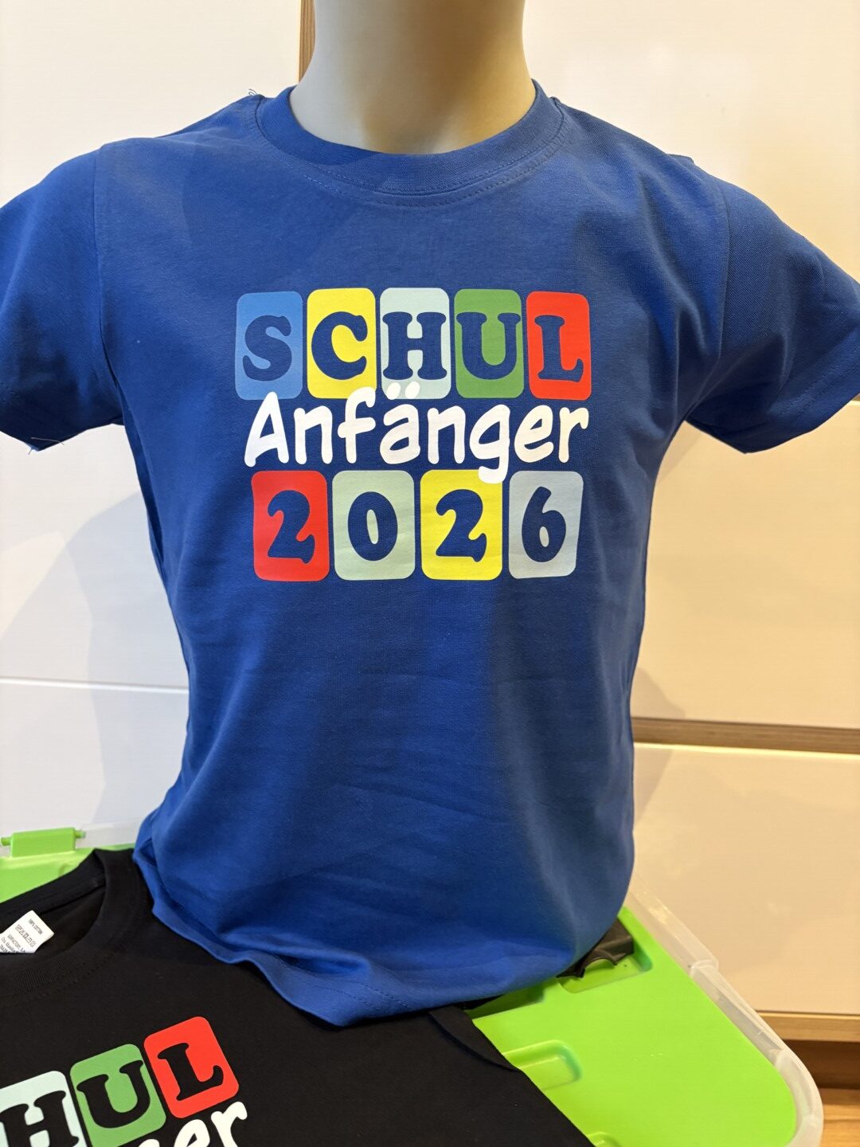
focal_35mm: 26
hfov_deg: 53.1
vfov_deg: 67.3
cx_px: 430
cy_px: 574
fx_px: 861
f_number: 1.6
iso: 320
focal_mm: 5.96
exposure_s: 1/60
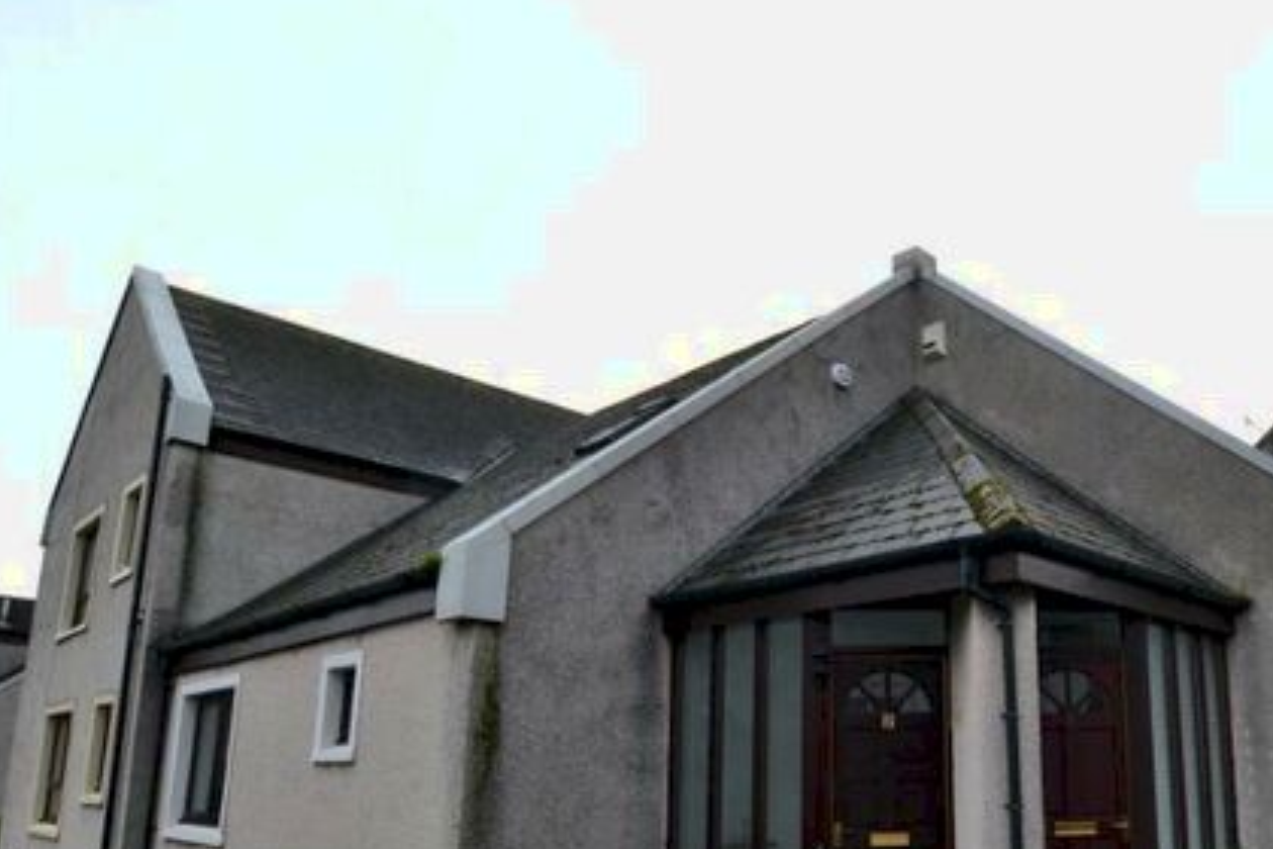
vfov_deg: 50.2
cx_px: 903
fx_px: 884
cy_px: 581
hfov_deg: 68.3
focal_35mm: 25
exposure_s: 1/80
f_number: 8
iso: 400
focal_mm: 10
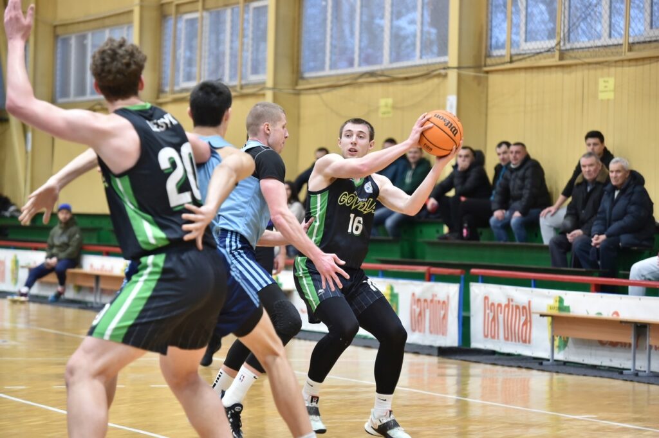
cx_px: 330
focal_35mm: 135
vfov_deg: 10.1
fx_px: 2469
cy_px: 219
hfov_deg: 15.2
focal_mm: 135
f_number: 4
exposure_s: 1/640
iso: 2500
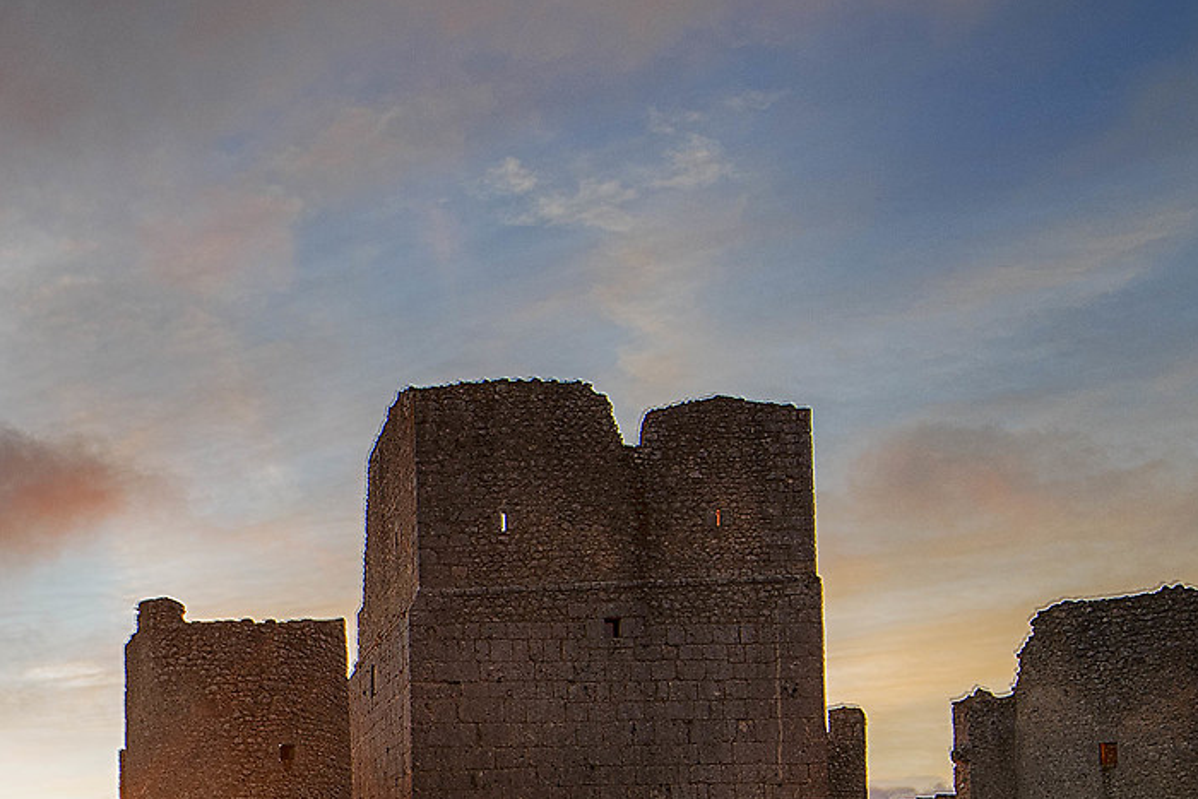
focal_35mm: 48
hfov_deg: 33.1
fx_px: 1598
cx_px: -262
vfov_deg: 25.4
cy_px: 939
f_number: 10
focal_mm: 14
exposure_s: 1/100
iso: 160
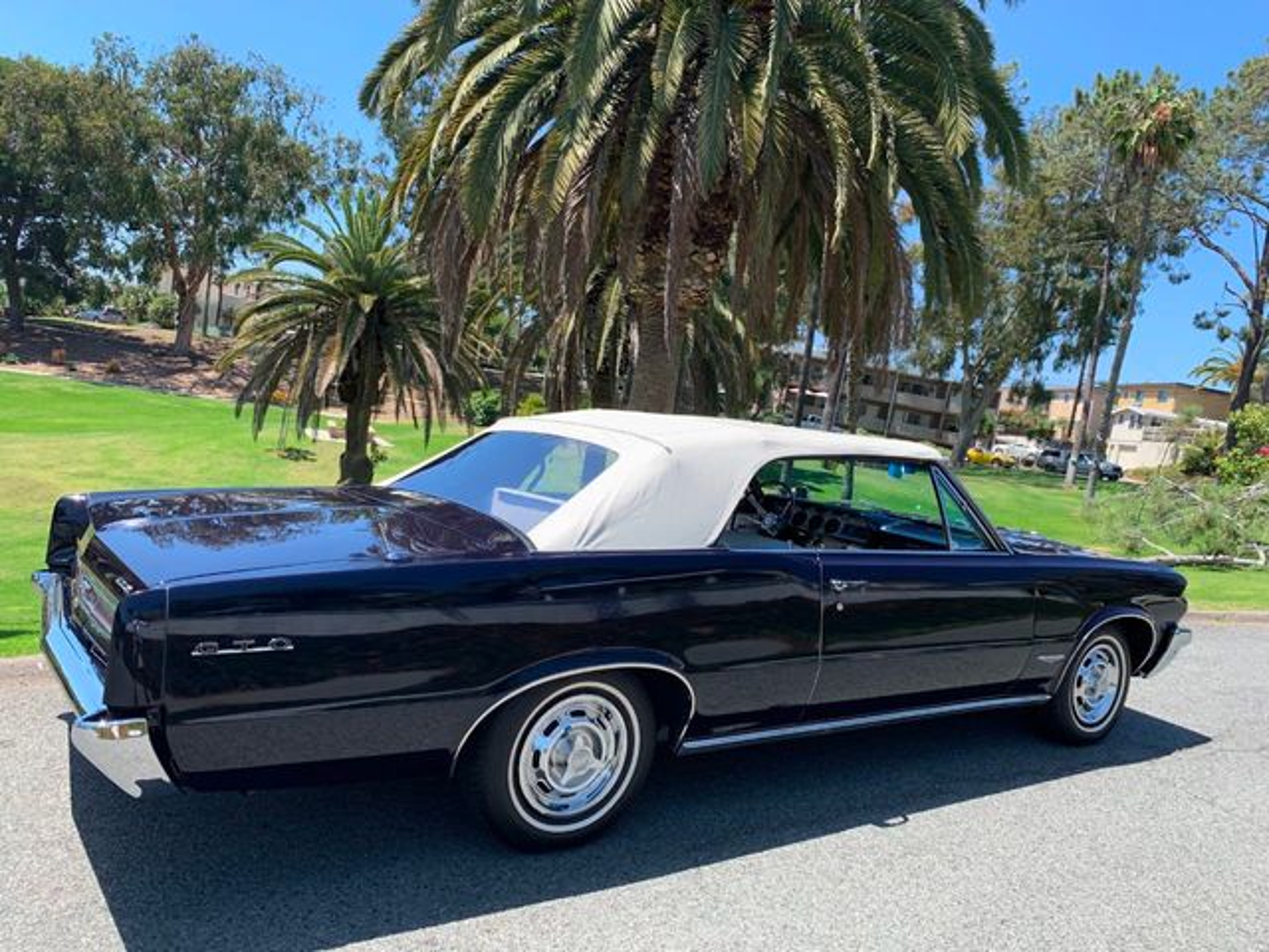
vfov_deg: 53.1
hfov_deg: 67.3
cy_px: 476
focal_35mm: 26
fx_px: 953
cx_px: 634
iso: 25
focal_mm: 4.25
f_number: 1.8
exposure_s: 1/808
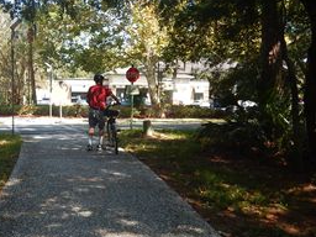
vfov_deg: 32.2
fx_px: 411
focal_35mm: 45
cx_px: 62
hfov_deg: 40.3
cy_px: 127
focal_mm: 4.3
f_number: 2.8
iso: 125
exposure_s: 1/400
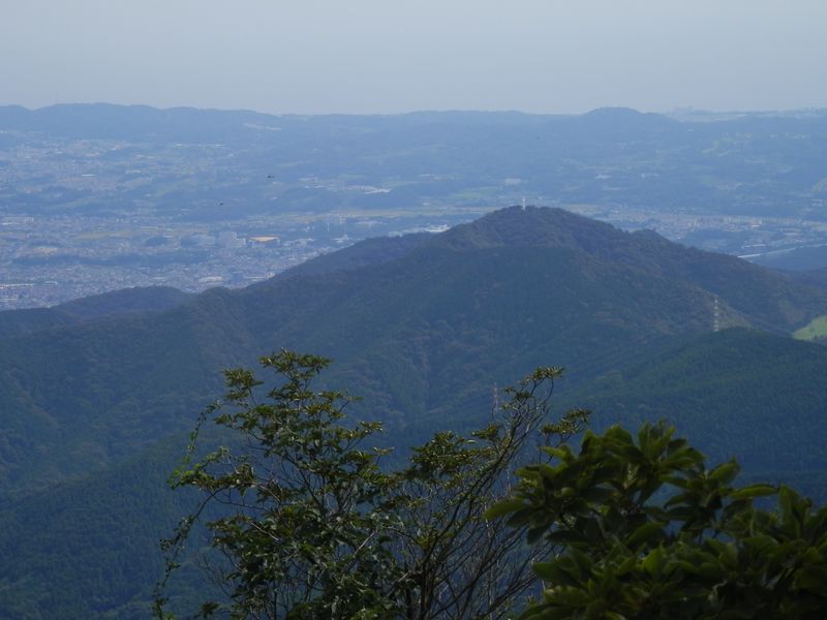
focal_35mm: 116
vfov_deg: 12.8
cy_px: 310
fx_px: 2771
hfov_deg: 17.0
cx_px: 414
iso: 80
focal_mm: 20.9
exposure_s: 1/640
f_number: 5.2
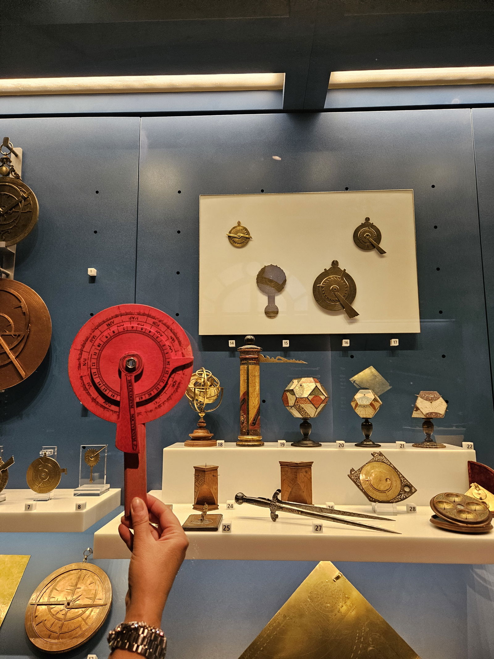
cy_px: 330
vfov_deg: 73.9
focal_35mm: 23
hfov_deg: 58.9
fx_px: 438
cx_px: 247
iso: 320
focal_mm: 5.4
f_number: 1.8
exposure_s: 1/61.5
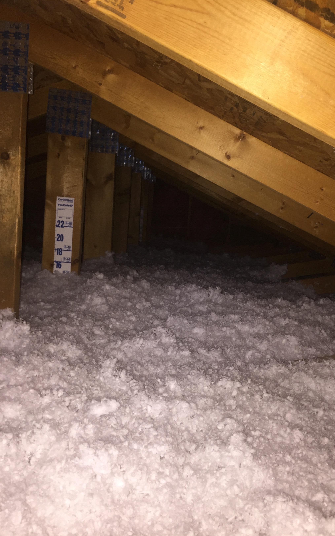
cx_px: 189
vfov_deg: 61.2
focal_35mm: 31
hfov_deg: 40.5
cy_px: 269
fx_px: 453
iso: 50
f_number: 2.2
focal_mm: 4.15
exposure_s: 1/16
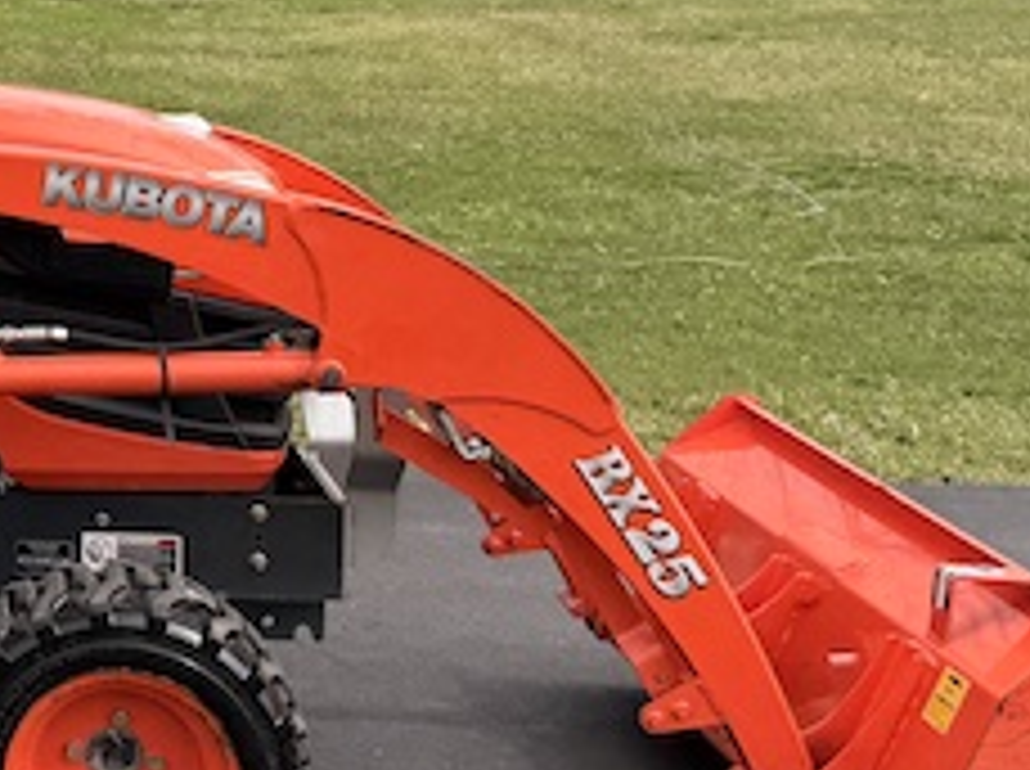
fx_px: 2495
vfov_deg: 17.3
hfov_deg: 20.9
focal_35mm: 84
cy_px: 72
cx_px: -364
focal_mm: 6.76
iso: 80
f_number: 1.78
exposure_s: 1/3145
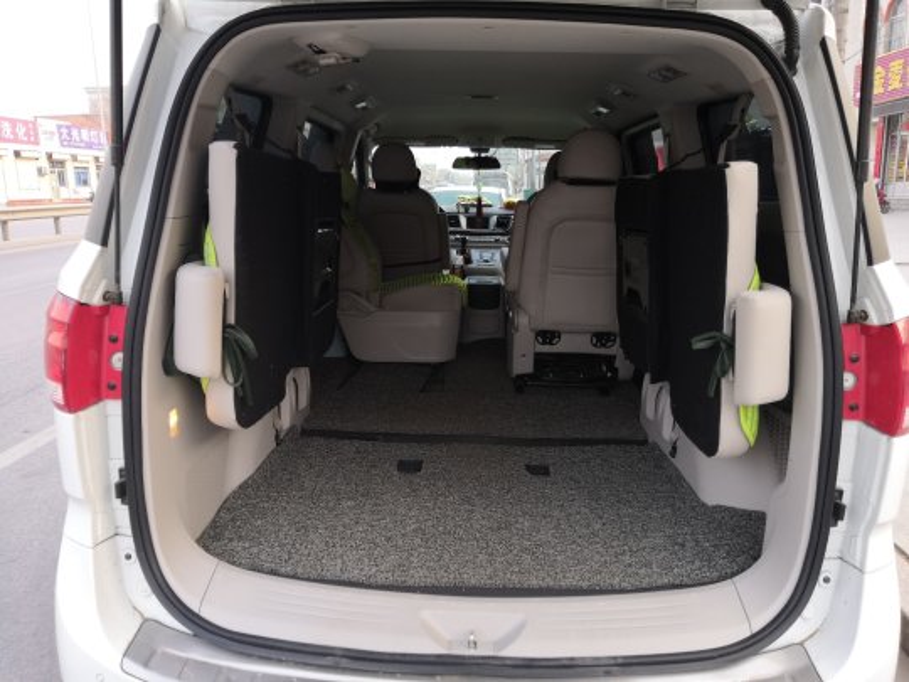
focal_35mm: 27
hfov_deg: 65.3
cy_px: 341
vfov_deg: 51.4
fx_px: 709
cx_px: 454
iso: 64
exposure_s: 1/50
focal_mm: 3.95
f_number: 1.8
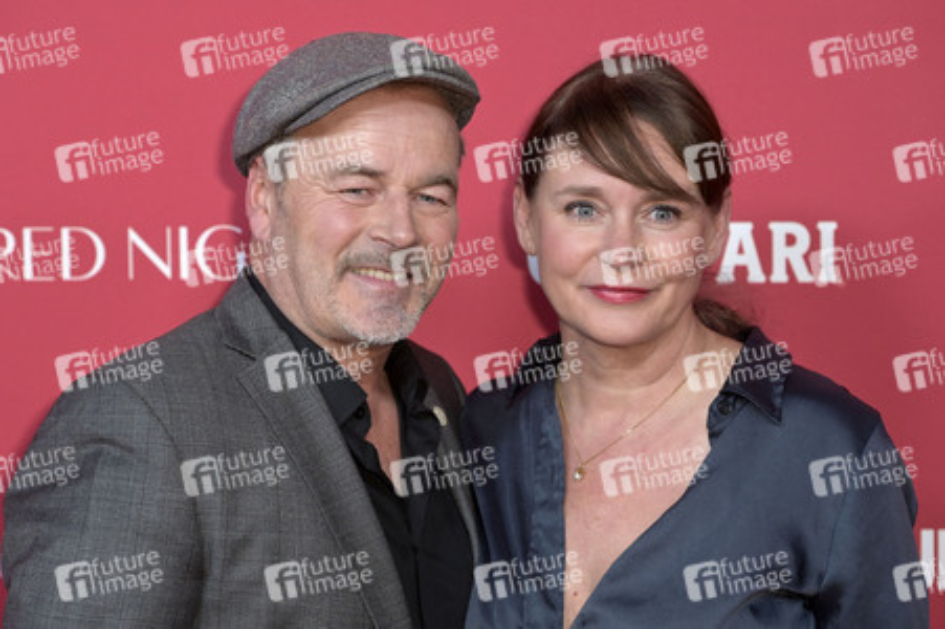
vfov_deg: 10.1
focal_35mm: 135
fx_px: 3541
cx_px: 472
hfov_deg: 15.2
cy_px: 314
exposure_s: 1/400
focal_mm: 135
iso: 1600
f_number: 5
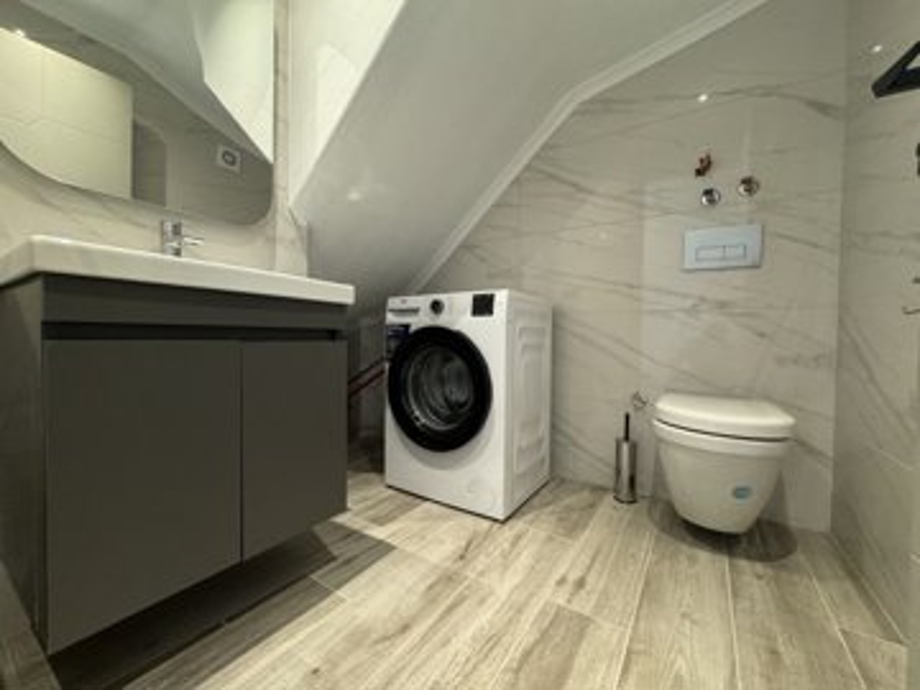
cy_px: 345
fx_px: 372
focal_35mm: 14
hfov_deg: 102.1
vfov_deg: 85.7
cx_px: 460
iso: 640
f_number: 2.2
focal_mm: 2.22
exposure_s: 1/50
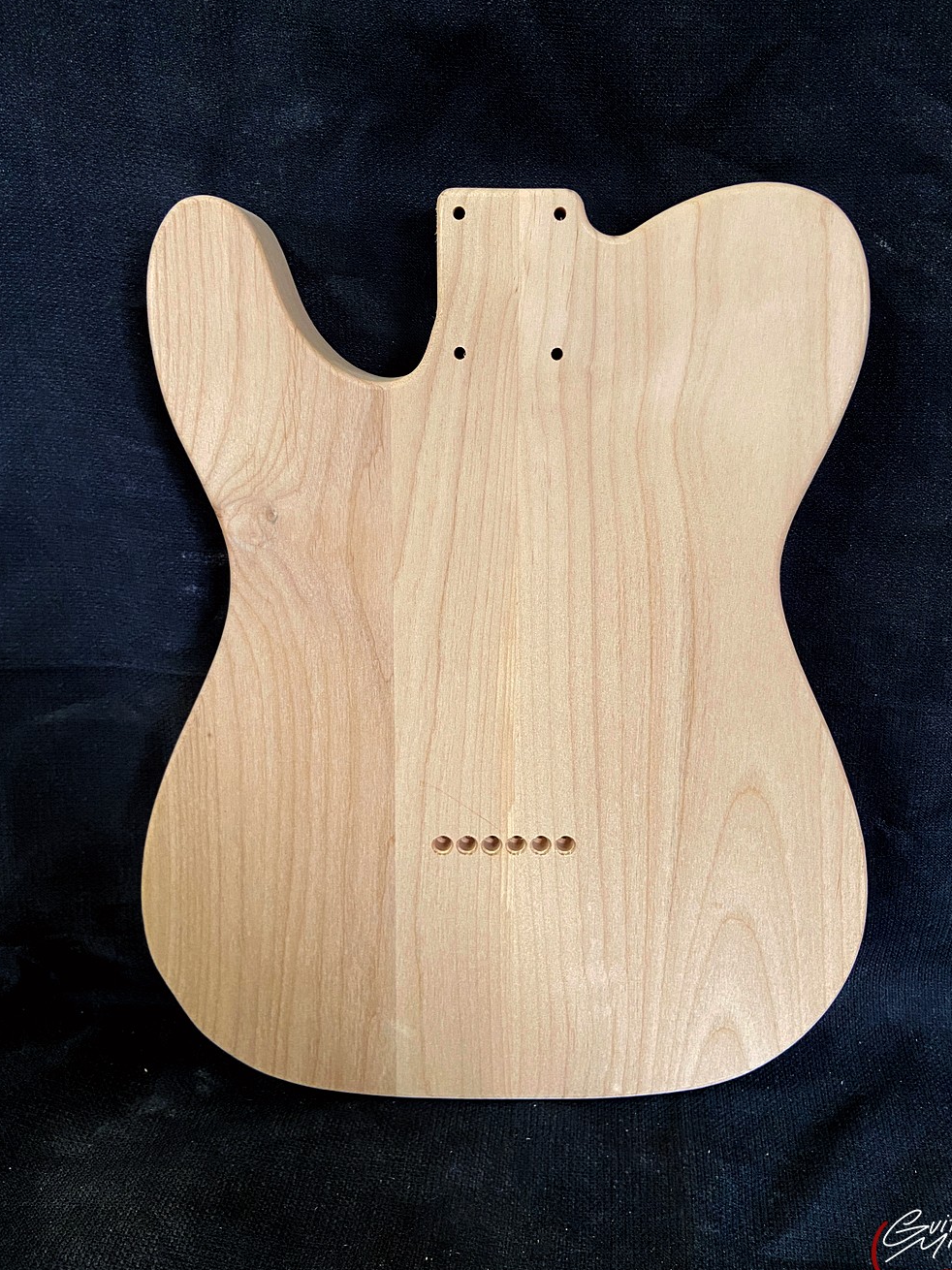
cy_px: 600
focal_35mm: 28
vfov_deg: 63.4
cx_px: 503
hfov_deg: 49.7
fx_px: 1027
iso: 200
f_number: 1.8
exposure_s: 1/60
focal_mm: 4.25
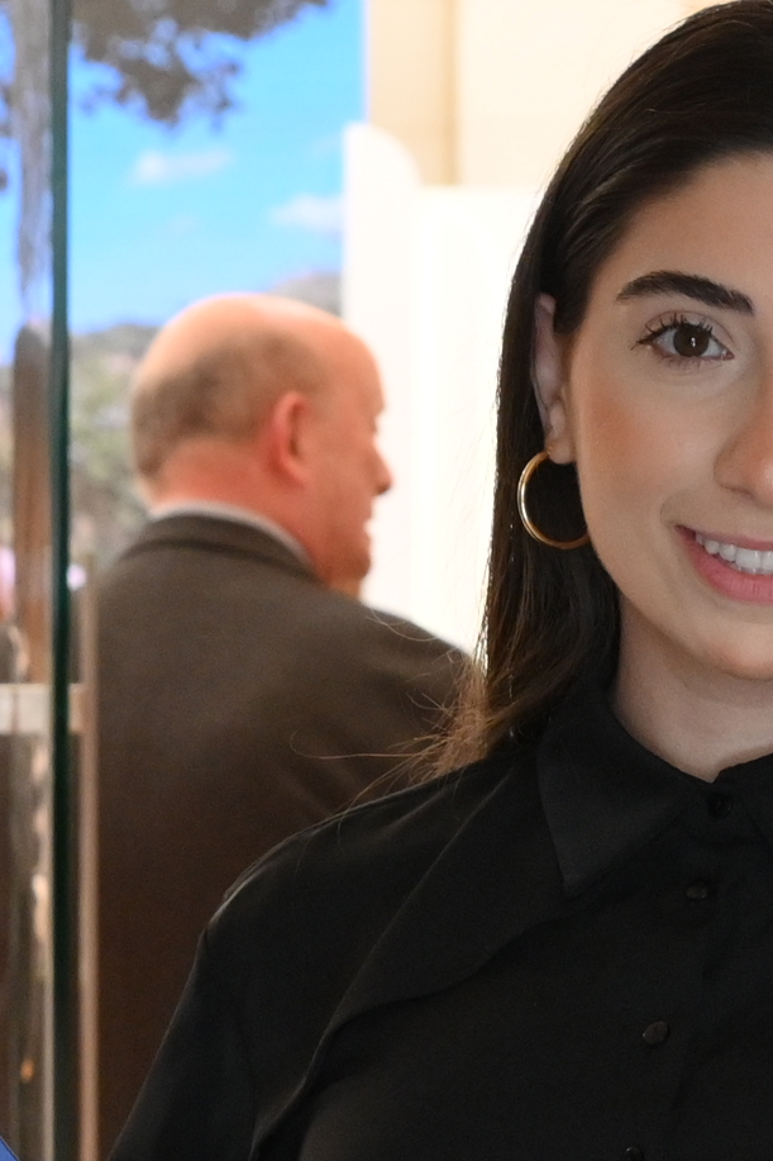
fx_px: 7636
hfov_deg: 5.7
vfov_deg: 8.6
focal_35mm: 237
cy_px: 1120
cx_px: -349
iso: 2000
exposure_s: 1/160
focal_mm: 48
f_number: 6.3
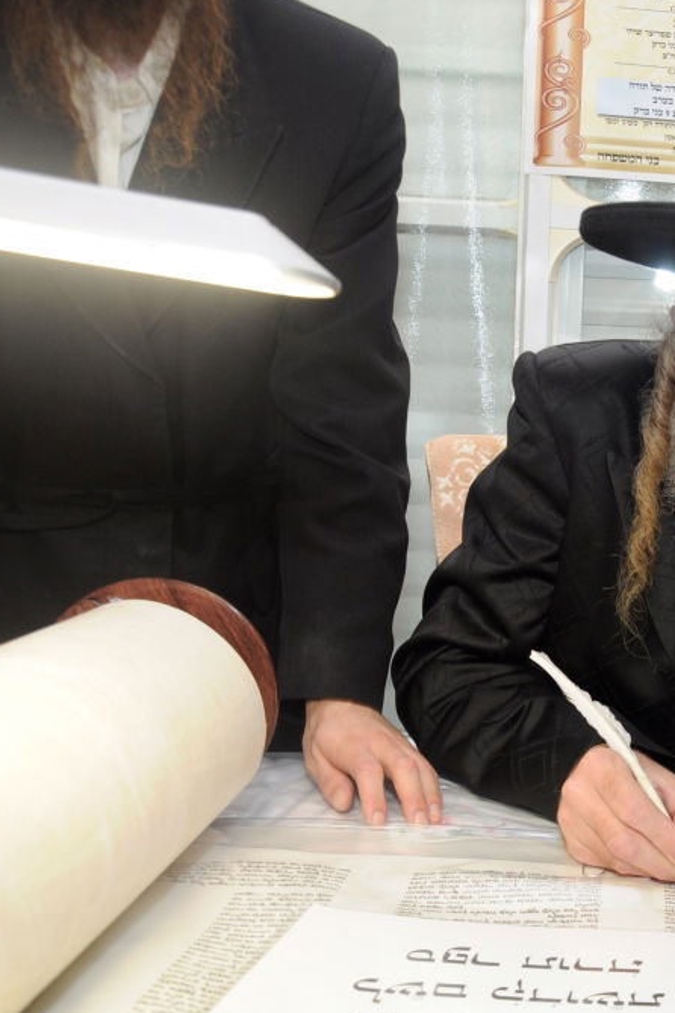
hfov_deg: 23.0
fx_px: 1547
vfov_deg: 36.2
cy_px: 507
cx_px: 760
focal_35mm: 55
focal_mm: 24
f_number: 5.6
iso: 640
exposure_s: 1/80
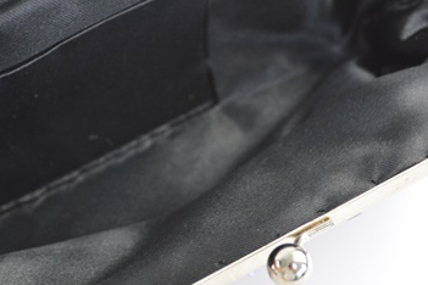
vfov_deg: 15.2
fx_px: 1068
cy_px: 139
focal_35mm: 90
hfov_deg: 22.6
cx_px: 144
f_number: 5
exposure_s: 1/60
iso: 720
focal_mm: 35
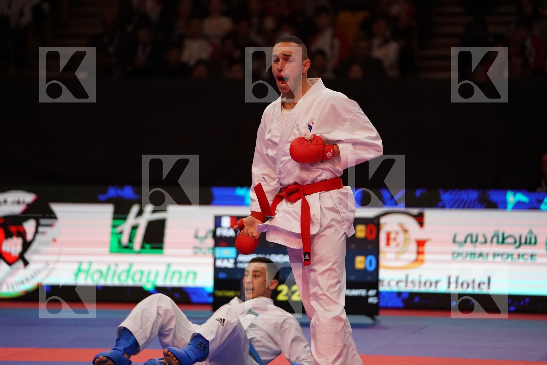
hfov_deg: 13.0
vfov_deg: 8.7
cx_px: 274
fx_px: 2401
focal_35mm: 158
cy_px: 182
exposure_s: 1/1000
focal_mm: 158
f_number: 2.8
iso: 4000
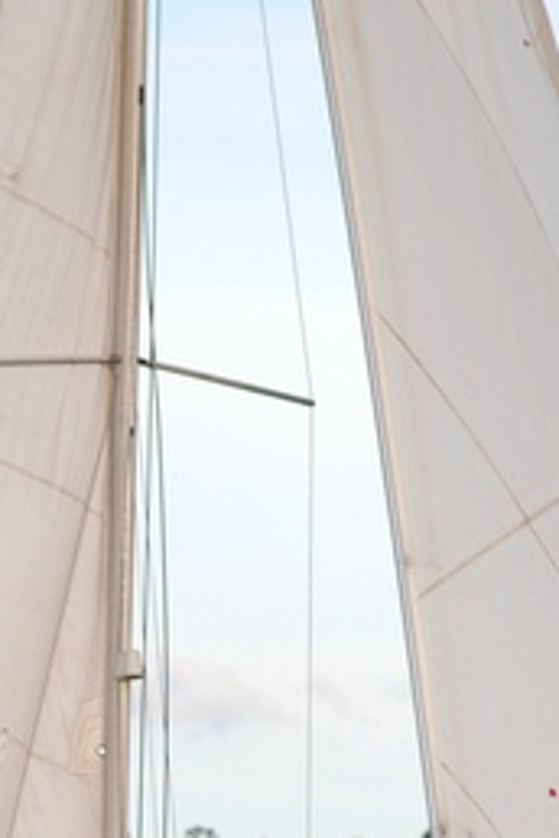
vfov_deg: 3.4
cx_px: 146
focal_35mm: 606
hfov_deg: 2.3
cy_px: 1095
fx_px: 14114
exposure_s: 1/500
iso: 140
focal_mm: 116
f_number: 5.6
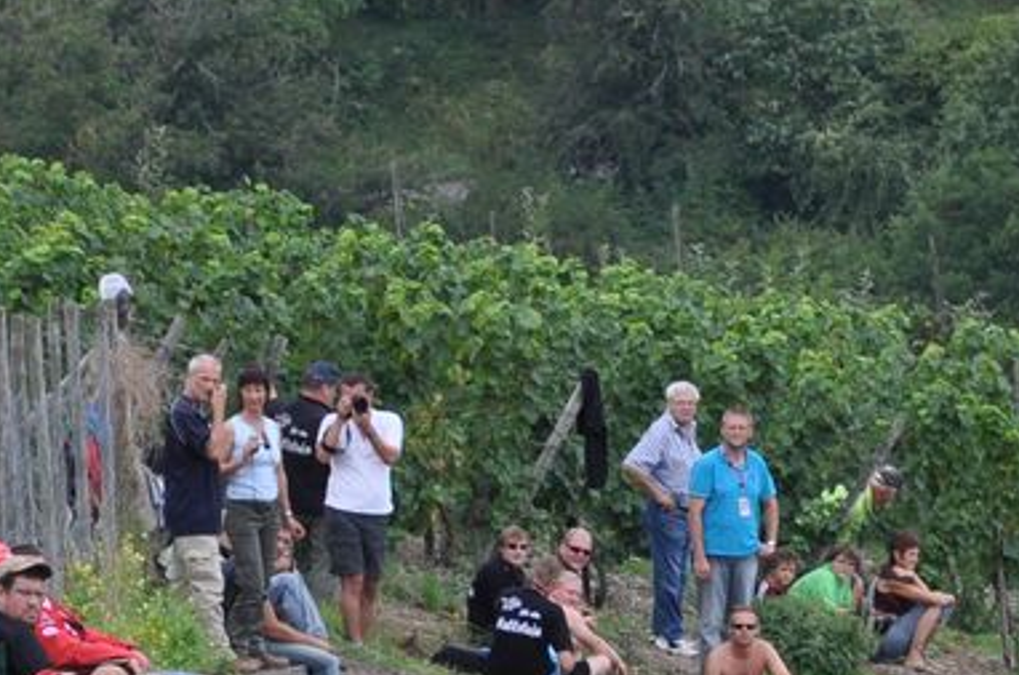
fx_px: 18645
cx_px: 662
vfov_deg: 2.1
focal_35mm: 660
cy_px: 1179
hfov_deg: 3.1
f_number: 5.6
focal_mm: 105
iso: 320
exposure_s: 1/500
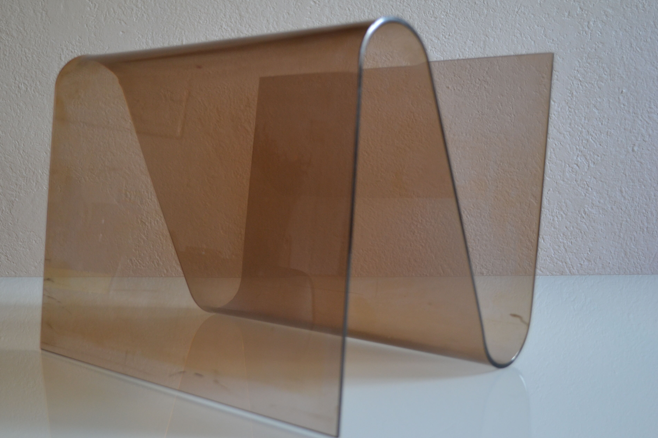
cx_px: 267
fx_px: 804
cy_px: 196
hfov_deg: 44.3
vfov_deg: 30.5
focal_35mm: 44
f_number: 4
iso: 400
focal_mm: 24
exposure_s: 1/40
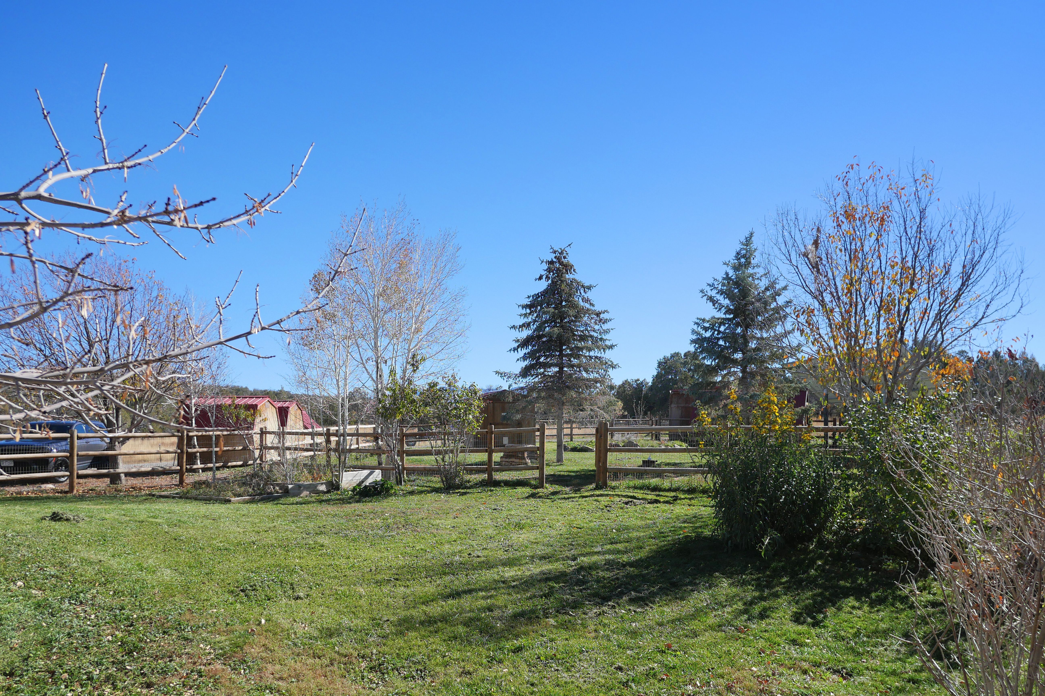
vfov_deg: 67.4
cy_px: 348
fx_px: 522
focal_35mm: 18
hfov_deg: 90.0
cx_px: 522
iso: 200
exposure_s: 1/1600
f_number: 3.2
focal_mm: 9
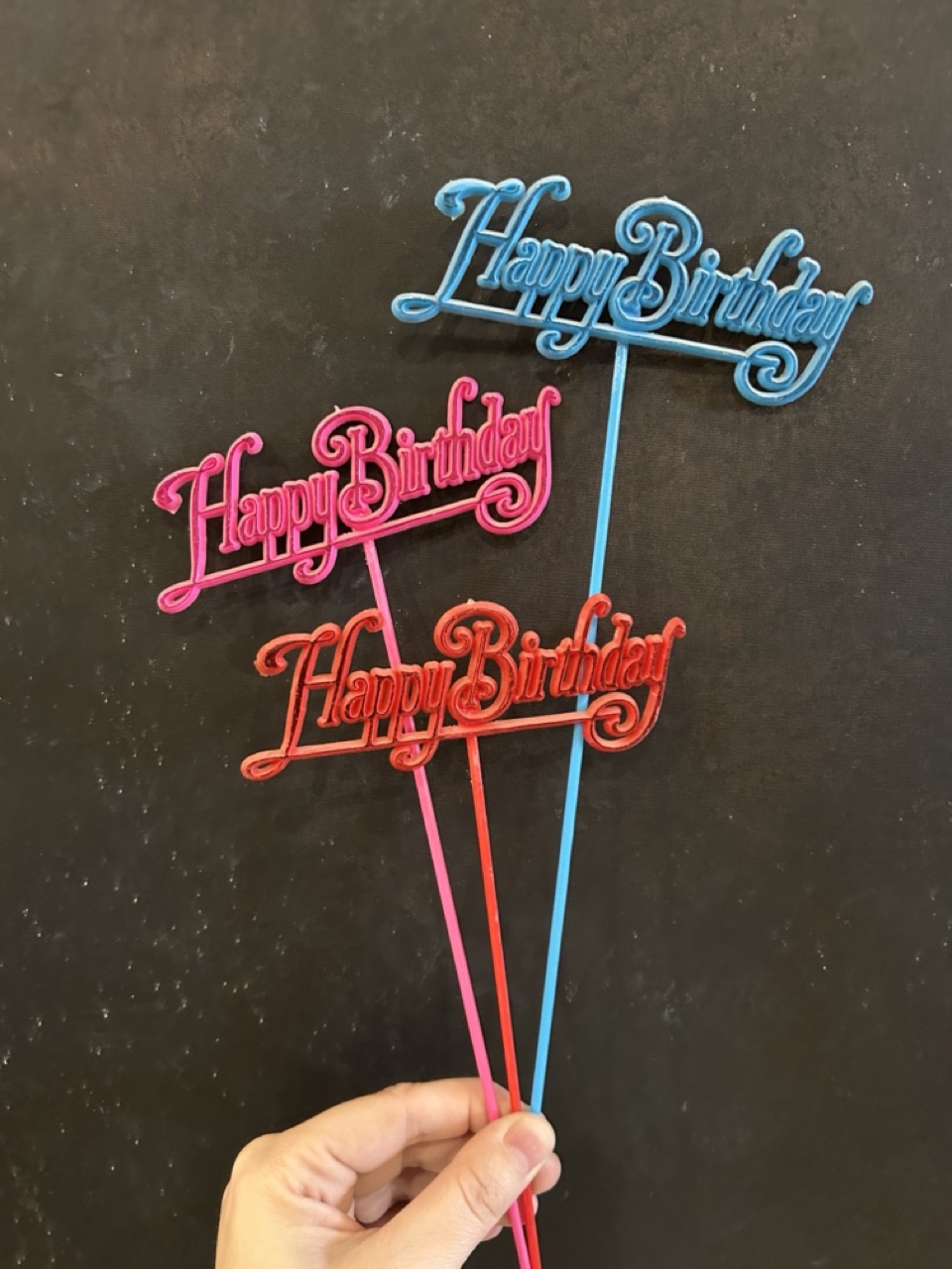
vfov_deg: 67.3
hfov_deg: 53.1
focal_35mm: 26
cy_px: 634
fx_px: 953
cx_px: 476
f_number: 1.5
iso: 640
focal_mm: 5.7
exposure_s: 1/30
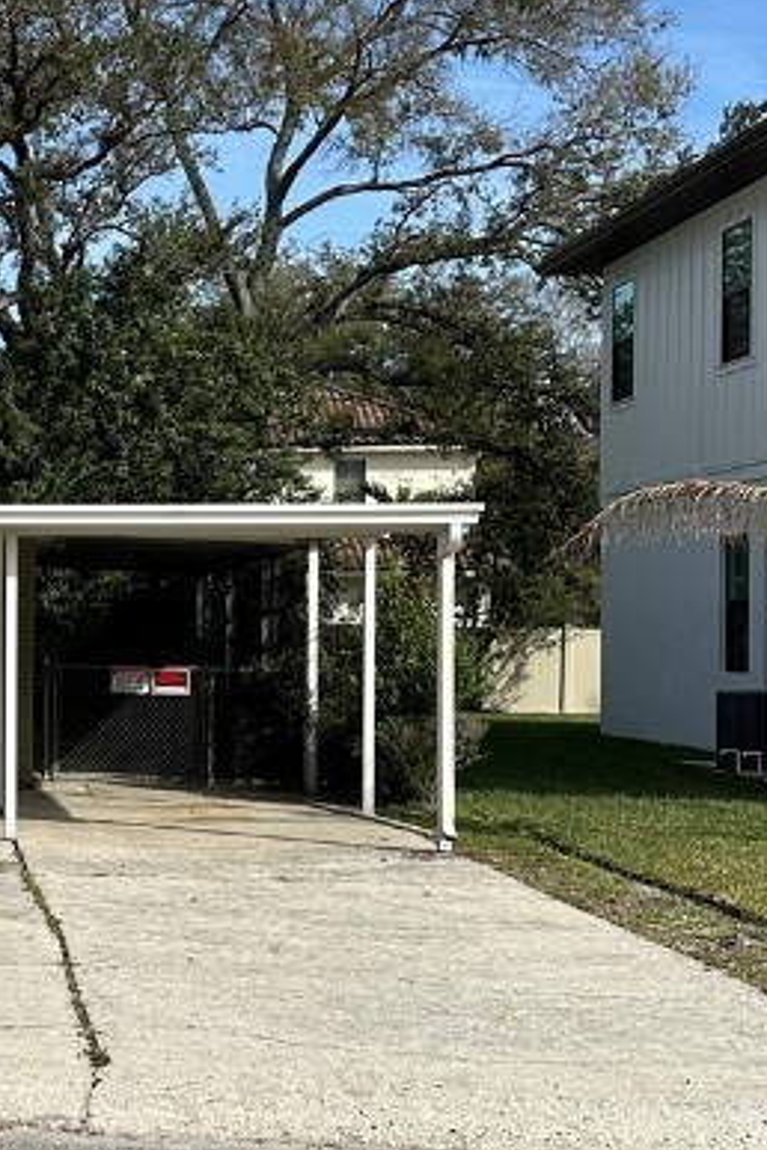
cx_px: -386
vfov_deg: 30.5
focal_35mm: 66
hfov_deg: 18.3
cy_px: 600
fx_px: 2109
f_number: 1.78
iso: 80
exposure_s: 1/4545
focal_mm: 6.86
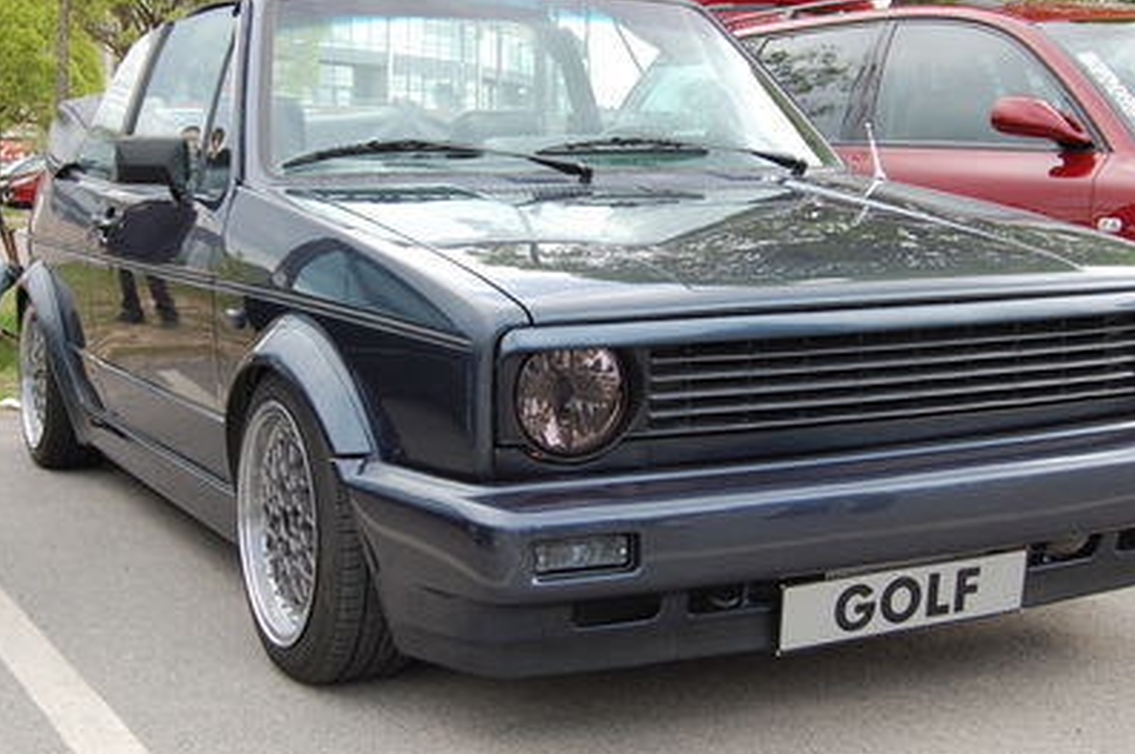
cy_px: 330
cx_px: 496
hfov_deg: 35.7
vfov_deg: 24.2
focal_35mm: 56
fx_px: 1757
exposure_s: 1/160
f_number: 6.3
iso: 200
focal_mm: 23
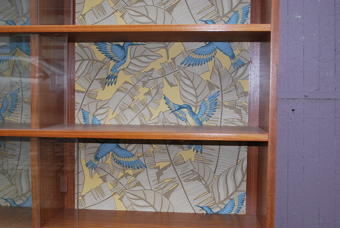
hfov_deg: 43.6
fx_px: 426
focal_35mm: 45
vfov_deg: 29.9
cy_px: 114
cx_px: 170
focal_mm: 30
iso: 200
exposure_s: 1/60
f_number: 4.8
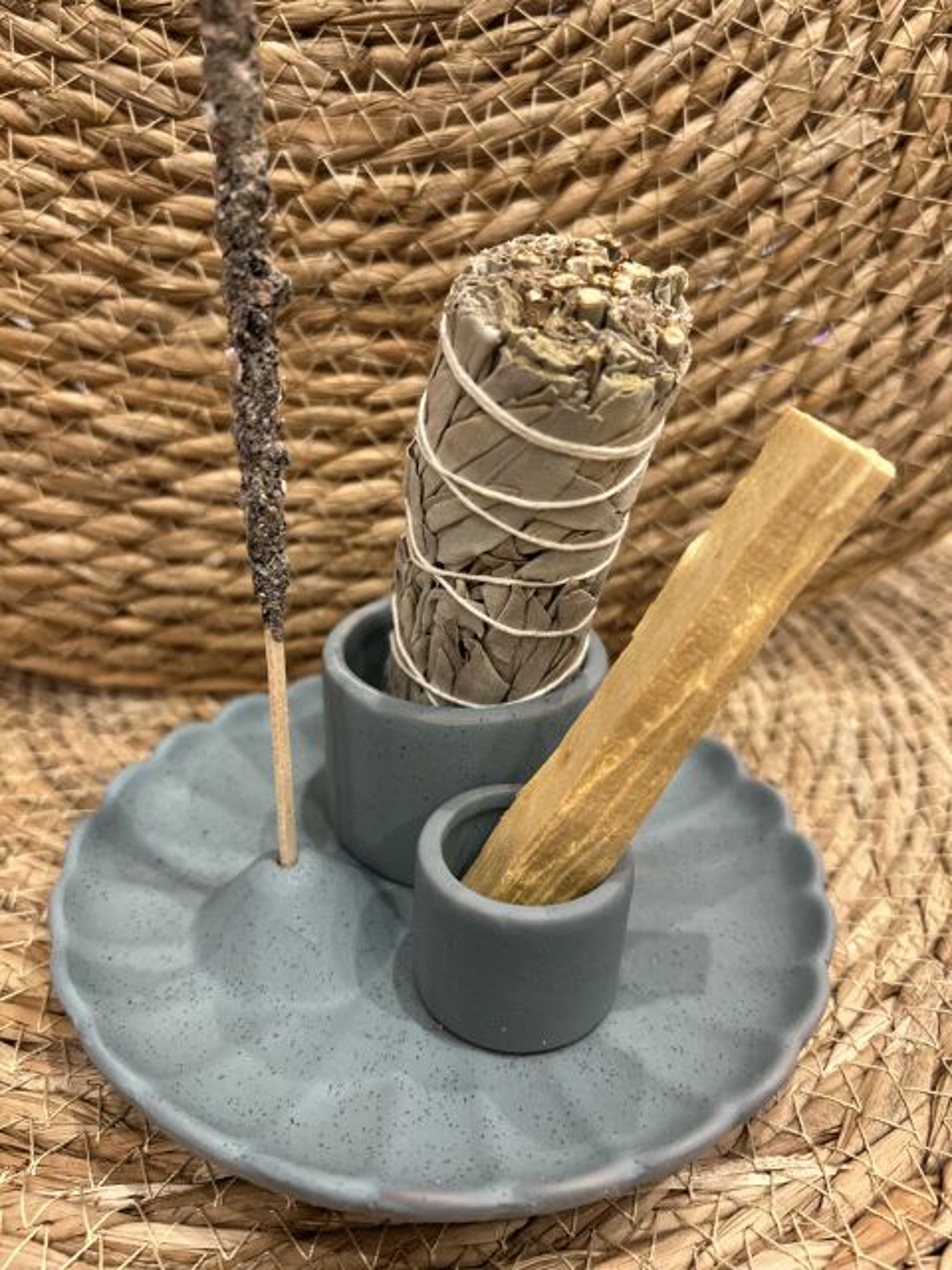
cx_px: 476
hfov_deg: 53.1
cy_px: 635
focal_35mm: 26
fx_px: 953
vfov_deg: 67.3
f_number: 1.5
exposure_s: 1/50
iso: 200
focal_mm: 5.7
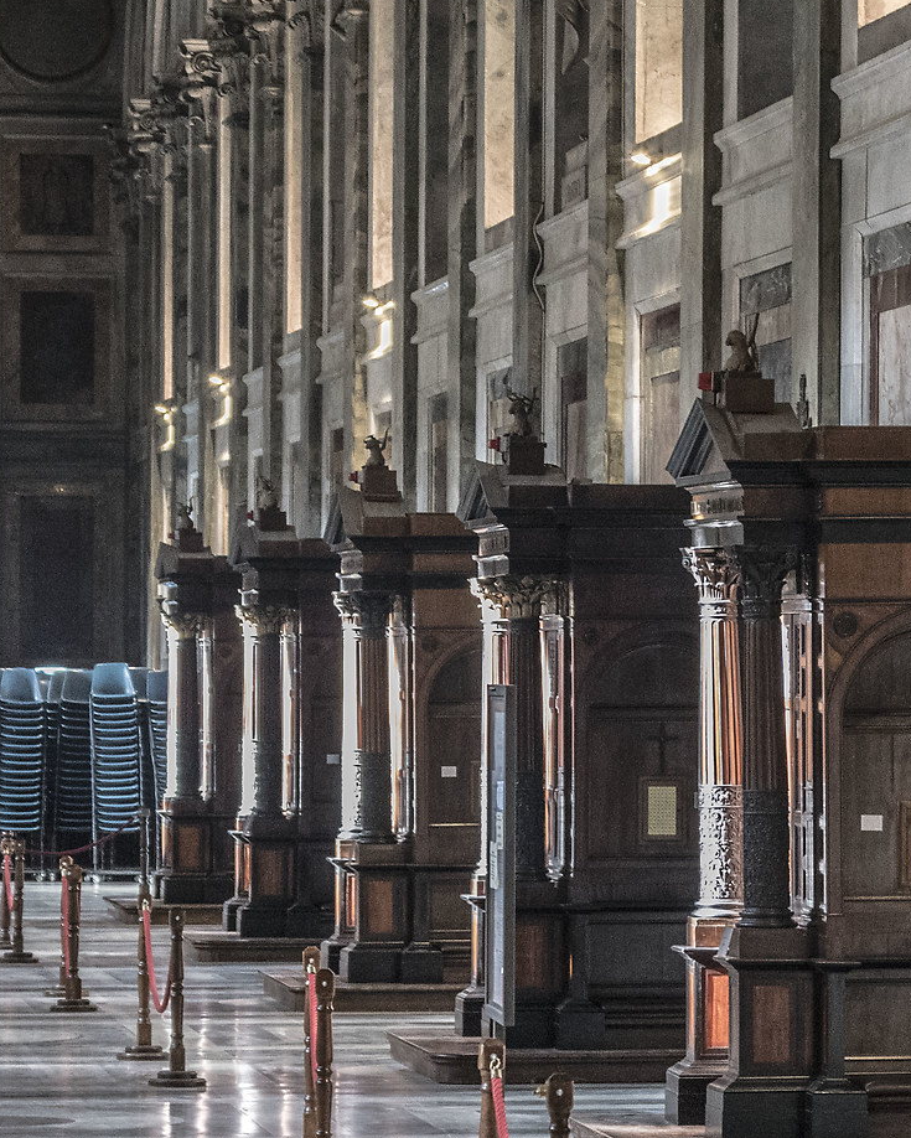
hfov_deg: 7.2
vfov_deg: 9.1
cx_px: 1433
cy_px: 787
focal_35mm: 211
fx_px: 7108
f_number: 6.3
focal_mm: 86
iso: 5000
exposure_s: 1/30
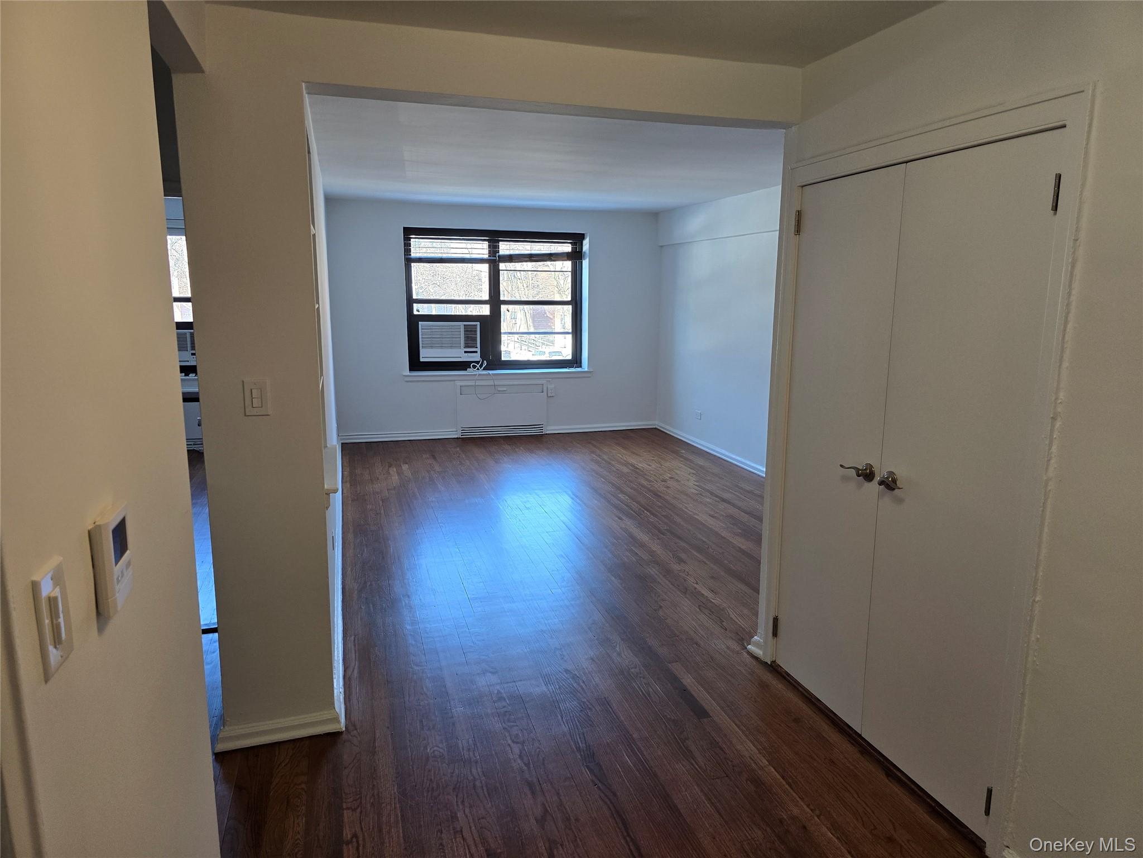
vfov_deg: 58.9
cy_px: 429
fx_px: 759
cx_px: 572
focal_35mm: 23
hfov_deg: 73.9
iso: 160
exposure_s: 1/120
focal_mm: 6.3
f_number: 1.7
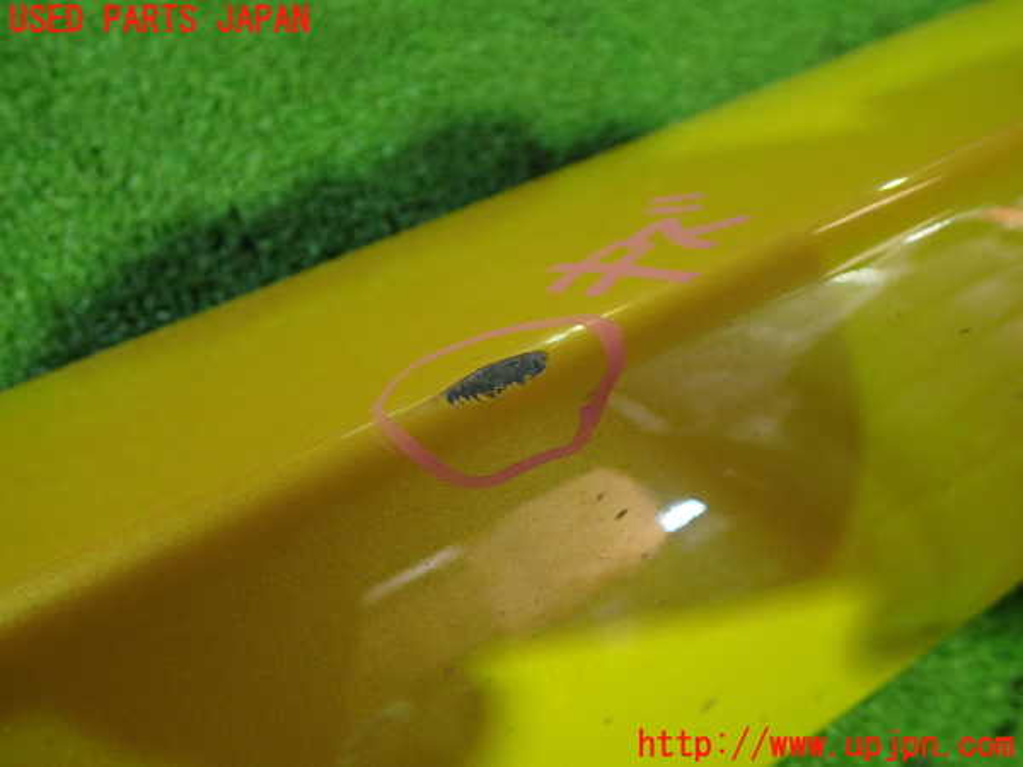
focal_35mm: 30
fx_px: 887
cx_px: 512
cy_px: 384
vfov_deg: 46.8
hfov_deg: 60.0
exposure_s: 1/30
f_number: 2.3
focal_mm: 5.4
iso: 400
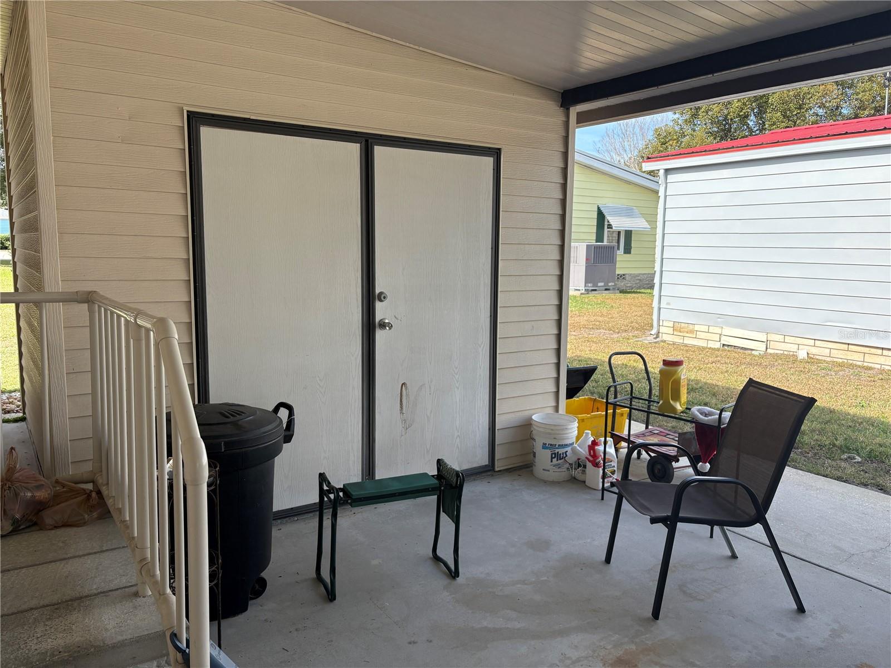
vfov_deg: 53.1
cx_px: 446
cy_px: 334
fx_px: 669
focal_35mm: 26
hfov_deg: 67.3
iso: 64
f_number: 1.6
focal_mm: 5.96
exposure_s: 1/1032
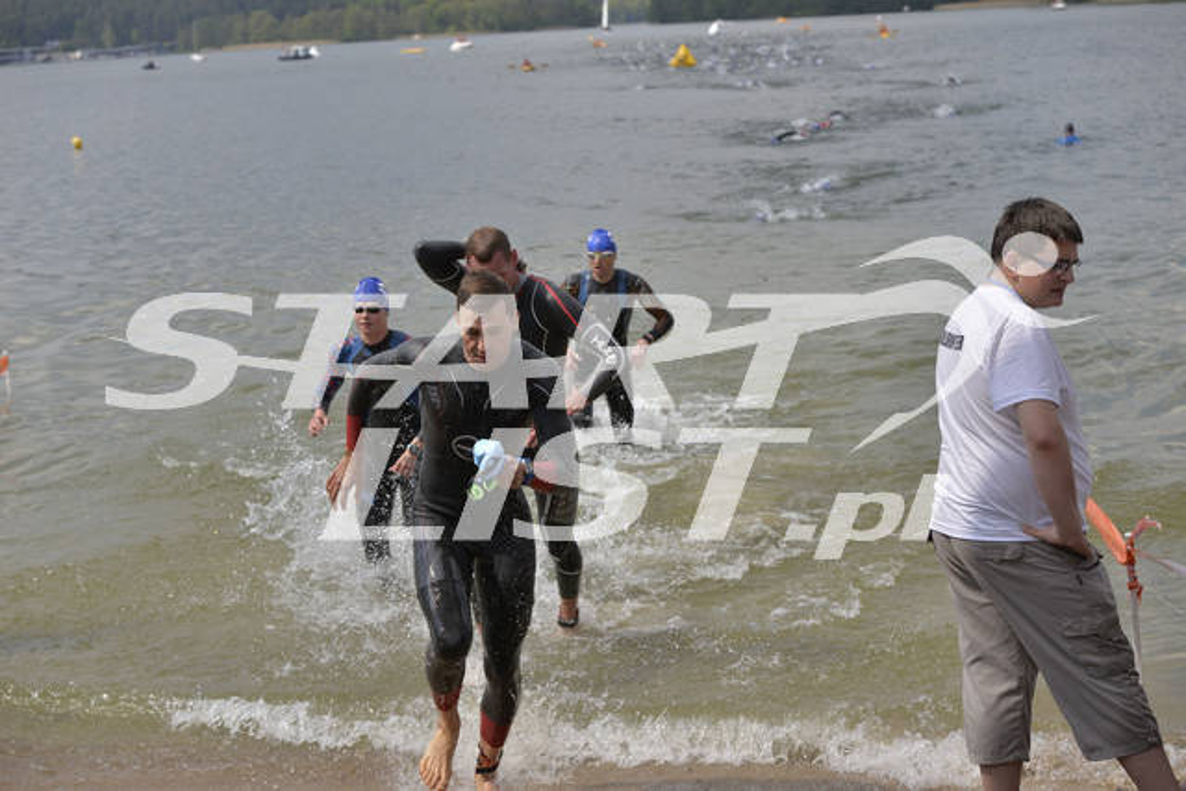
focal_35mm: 70
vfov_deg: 19.5
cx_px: 593
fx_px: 2306
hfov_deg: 28.8
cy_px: 396
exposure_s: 1/2500
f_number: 5.6
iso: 200
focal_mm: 70
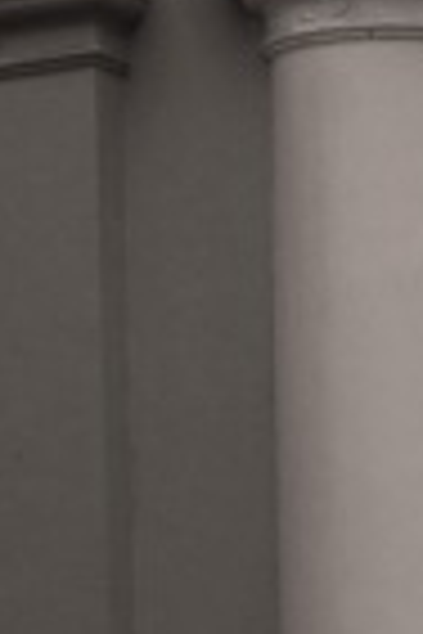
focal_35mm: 305
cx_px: 412
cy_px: -1578
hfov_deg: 4.5
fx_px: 5375
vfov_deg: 6.0
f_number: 11
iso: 100
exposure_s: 1/160
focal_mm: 28
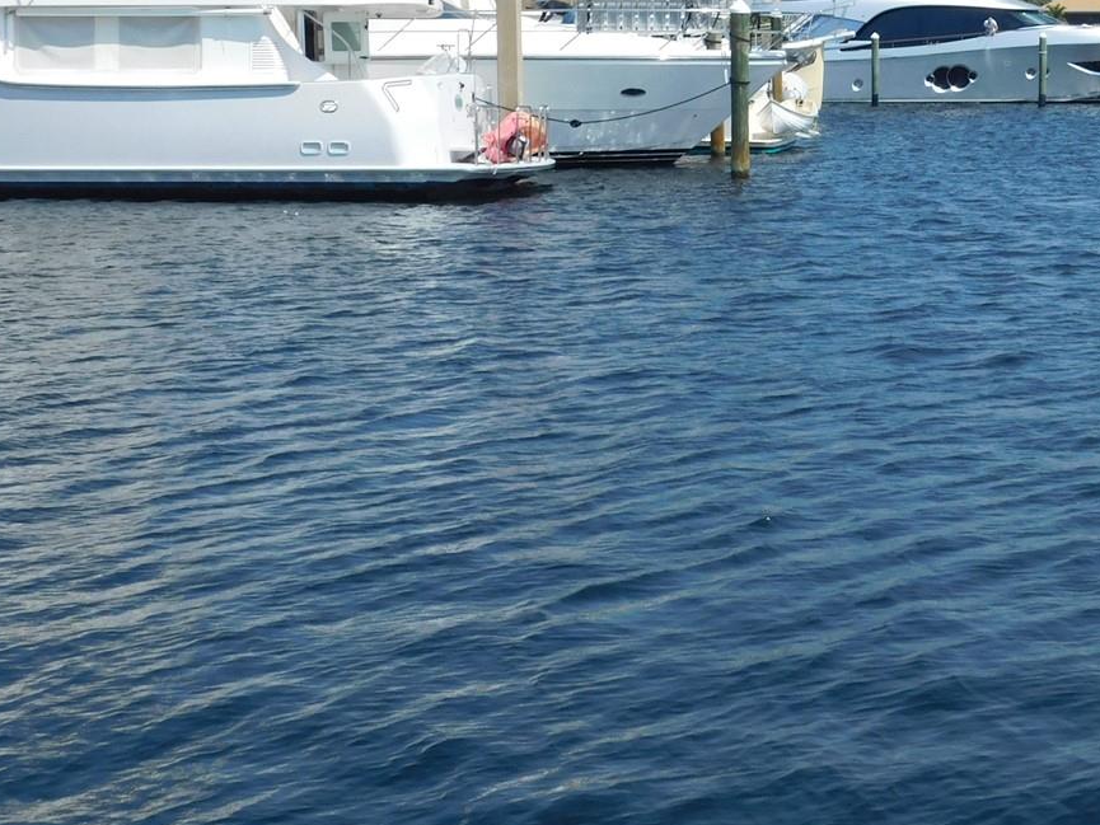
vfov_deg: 19.7
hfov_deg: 25.9
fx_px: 2352
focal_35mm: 74
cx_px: 863
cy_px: 183
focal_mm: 7.1
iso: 125
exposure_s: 1/1500
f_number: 3.6
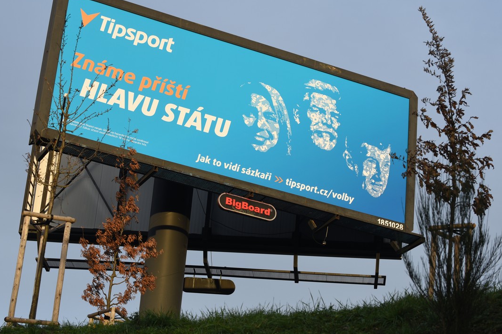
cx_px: 238
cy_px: 161
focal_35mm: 94
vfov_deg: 14.5
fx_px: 1310
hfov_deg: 21.7
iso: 320
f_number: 8
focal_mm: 80
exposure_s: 1/250
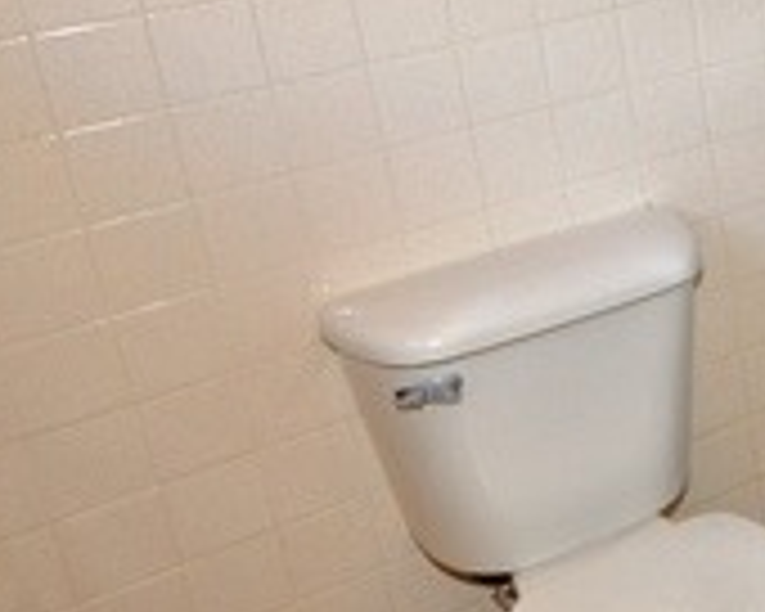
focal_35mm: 53
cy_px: 74
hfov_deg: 32.0
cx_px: 801
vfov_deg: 27.7
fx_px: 1200
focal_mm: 10
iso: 800
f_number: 4
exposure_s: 1/60
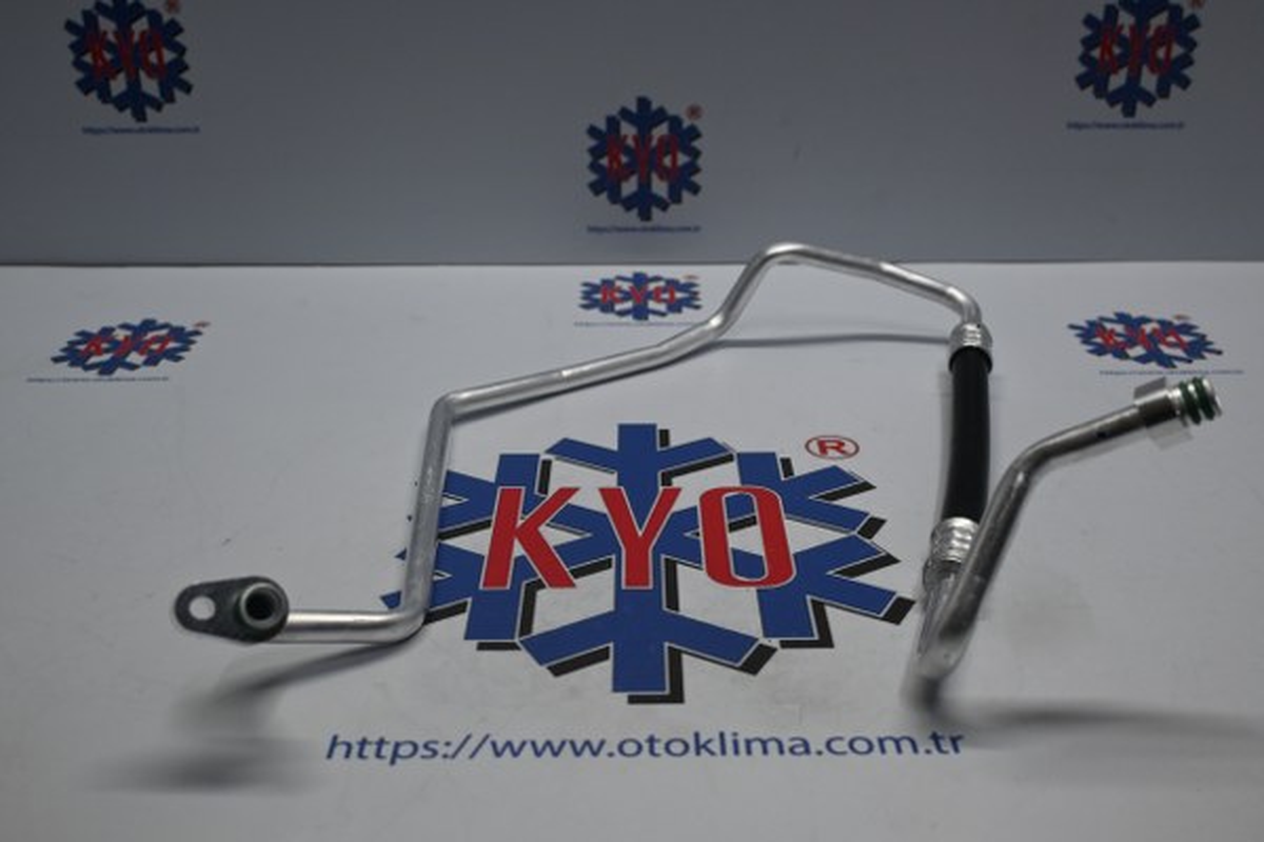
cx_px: 632
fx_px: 1317
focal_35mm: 38
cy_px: 421
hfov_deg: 51.3
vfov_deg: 35.5
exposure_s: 1/160
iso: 400
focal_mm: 25
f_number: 4.2
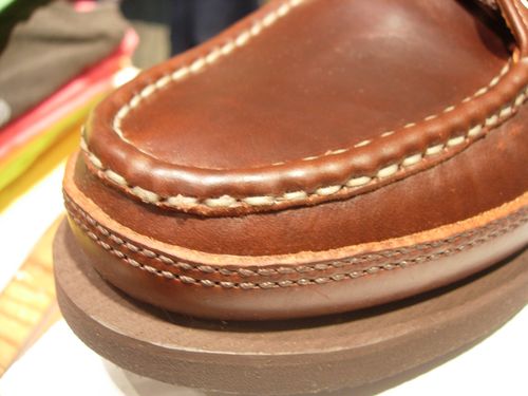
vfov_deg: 37.7
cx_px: 264
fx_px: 580
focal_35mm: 38
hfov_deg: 49.0
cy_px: 198
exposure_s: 1/4
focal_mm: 7.8
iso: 137
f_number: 2.8
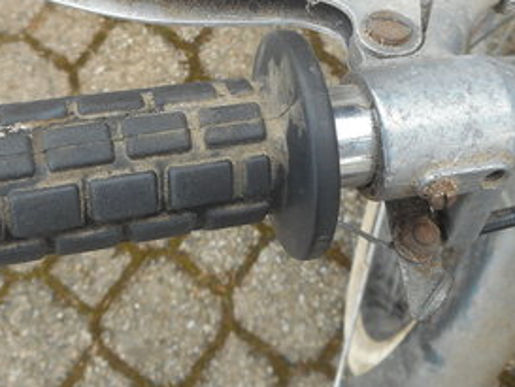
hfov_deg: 30.3
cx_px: 257
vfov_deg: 22.4
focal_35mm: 64
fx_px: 953
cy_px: 41
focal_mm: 4.5
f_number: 3.7
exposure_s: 1/60
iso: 80
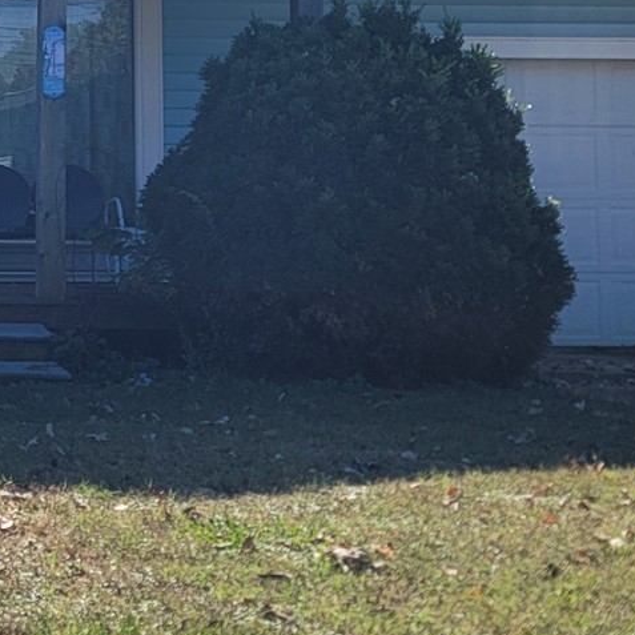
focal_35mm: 89
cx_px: -156
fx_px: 1847
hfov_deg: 18.4
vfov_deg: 19.1
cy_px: 59
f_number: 1.8
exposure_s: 1/1102
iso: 20
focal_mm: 7
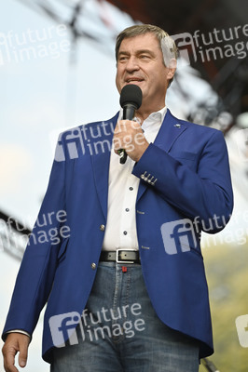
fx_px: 1604
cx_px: 124
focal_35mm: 155
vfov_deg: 13.3
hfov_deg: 8.8
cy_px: 186
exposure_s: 1/640
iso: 250
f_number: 2.8
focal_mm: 155
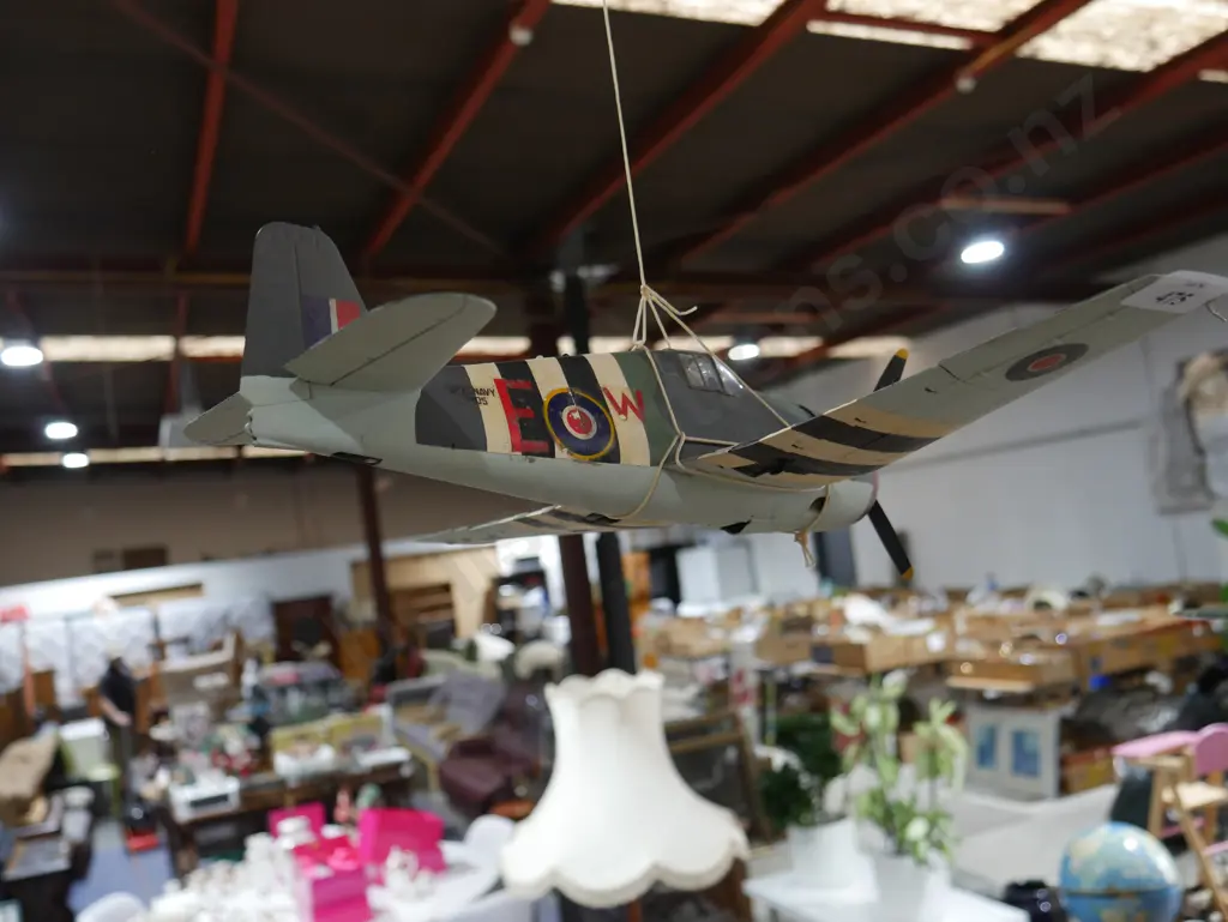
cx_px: 614
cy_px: 461
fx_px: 1136
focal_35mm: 32
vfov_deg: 44.2
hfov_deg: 56.8
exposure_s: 1/60
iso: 400
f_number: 3.6
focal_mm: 16
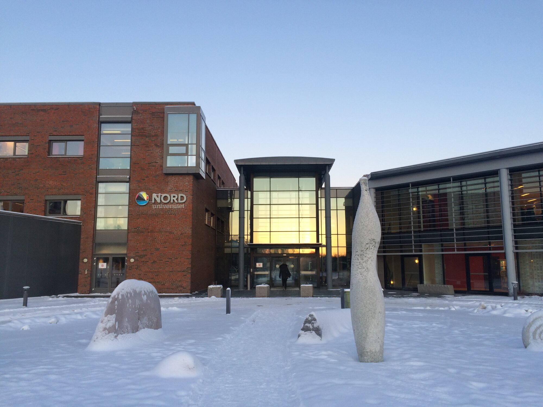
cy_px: 204
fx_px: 455
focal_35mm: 29
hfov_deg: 61.7
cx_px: 272
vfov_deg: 48.2
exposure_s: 1/107
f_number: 2.2
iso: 32
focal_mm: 4.15
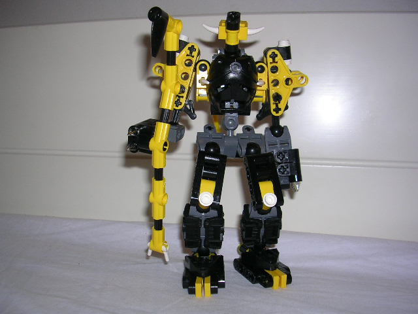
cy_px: 157
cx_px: 209
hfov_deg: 49.0
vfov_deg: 37.7
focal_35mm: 38
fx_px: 459
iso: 50
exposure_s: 1/60.1
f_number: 2.8
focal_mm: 5.8
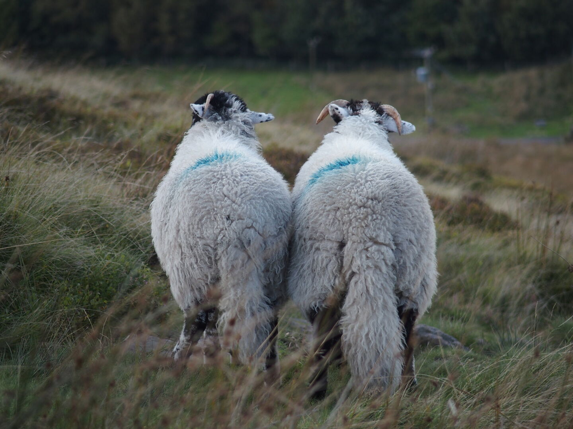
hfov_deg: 6.6
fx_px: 4966
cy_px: 214
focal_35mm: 300
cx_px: 286
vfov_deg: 5.0
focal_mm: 64.3
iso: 100
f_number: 2.8
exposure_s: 1/250
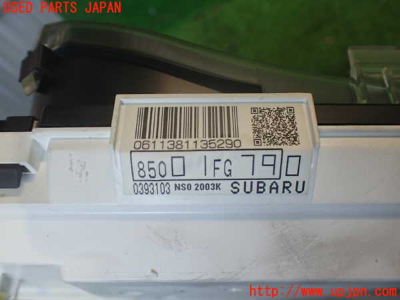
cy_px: 150
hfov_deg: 60.0
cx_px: 200
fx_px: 347
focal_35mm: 30
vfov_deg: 46.8
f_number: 2.3
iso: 250
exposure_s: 1/125
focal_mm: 5.4
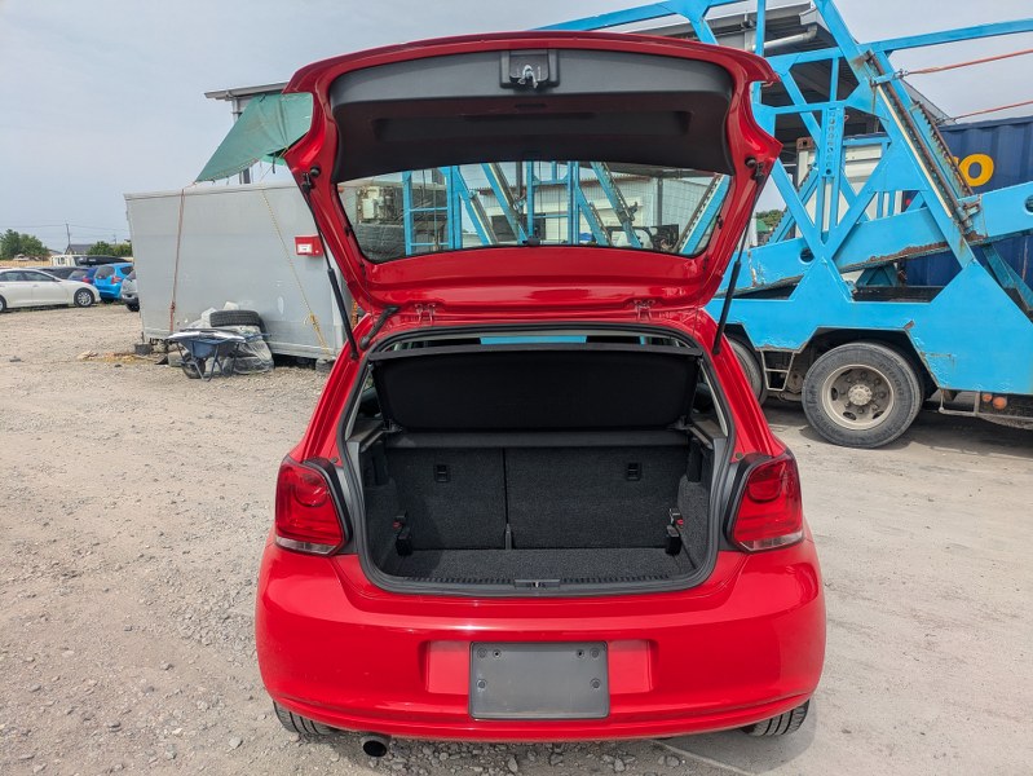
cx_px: 516
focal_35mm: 25
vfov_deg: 54.9
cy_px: 388
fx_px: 746
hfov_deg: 69.4
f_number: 1.89
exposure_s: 1/2538
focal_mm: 5.43
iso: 51
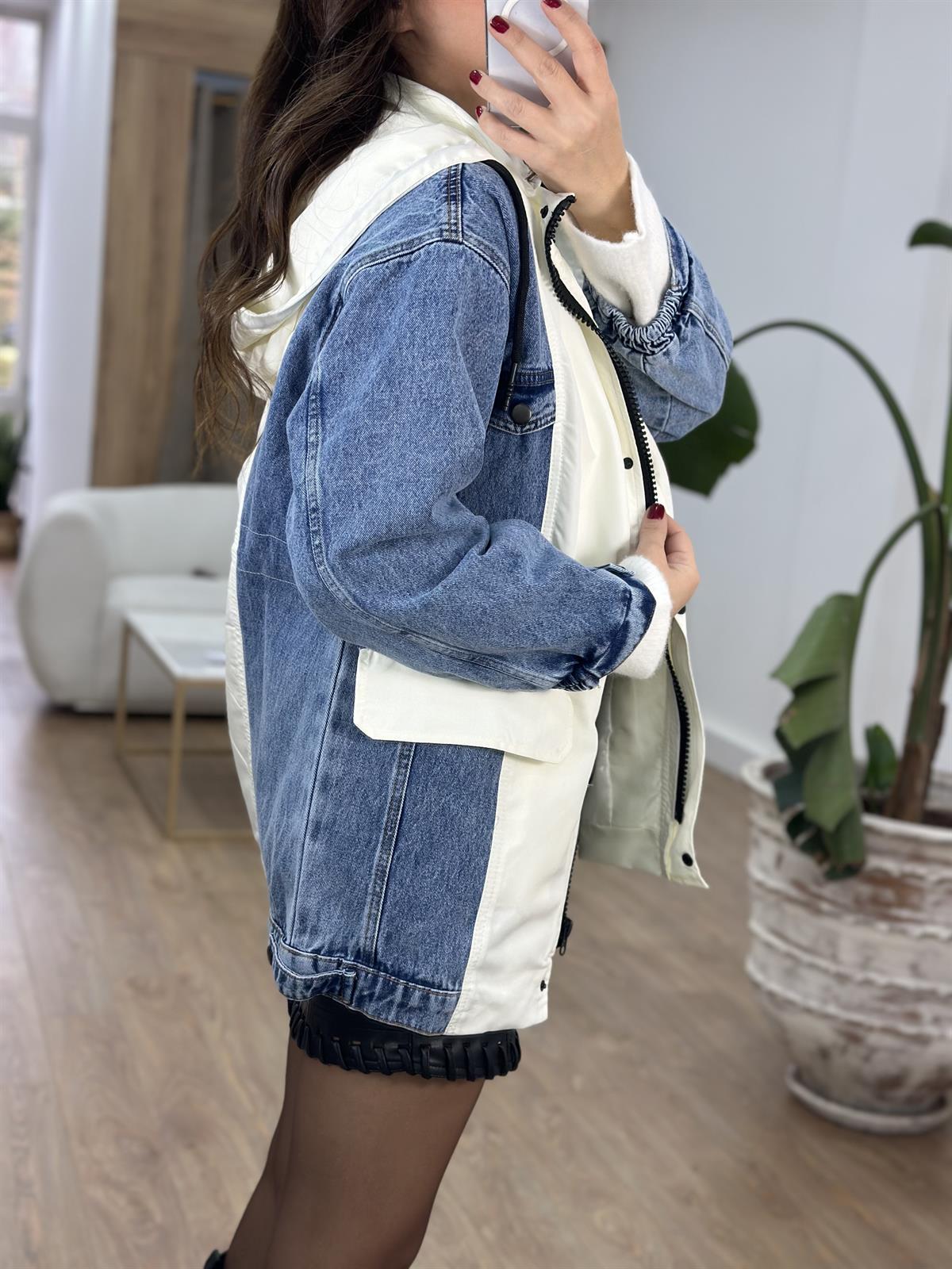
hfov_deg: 30.3
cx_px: 476
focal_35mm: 48
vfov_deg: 39.7
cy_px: 634
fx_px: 1760
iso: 64
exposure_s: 1/100
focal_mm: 6.86
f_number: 1.78
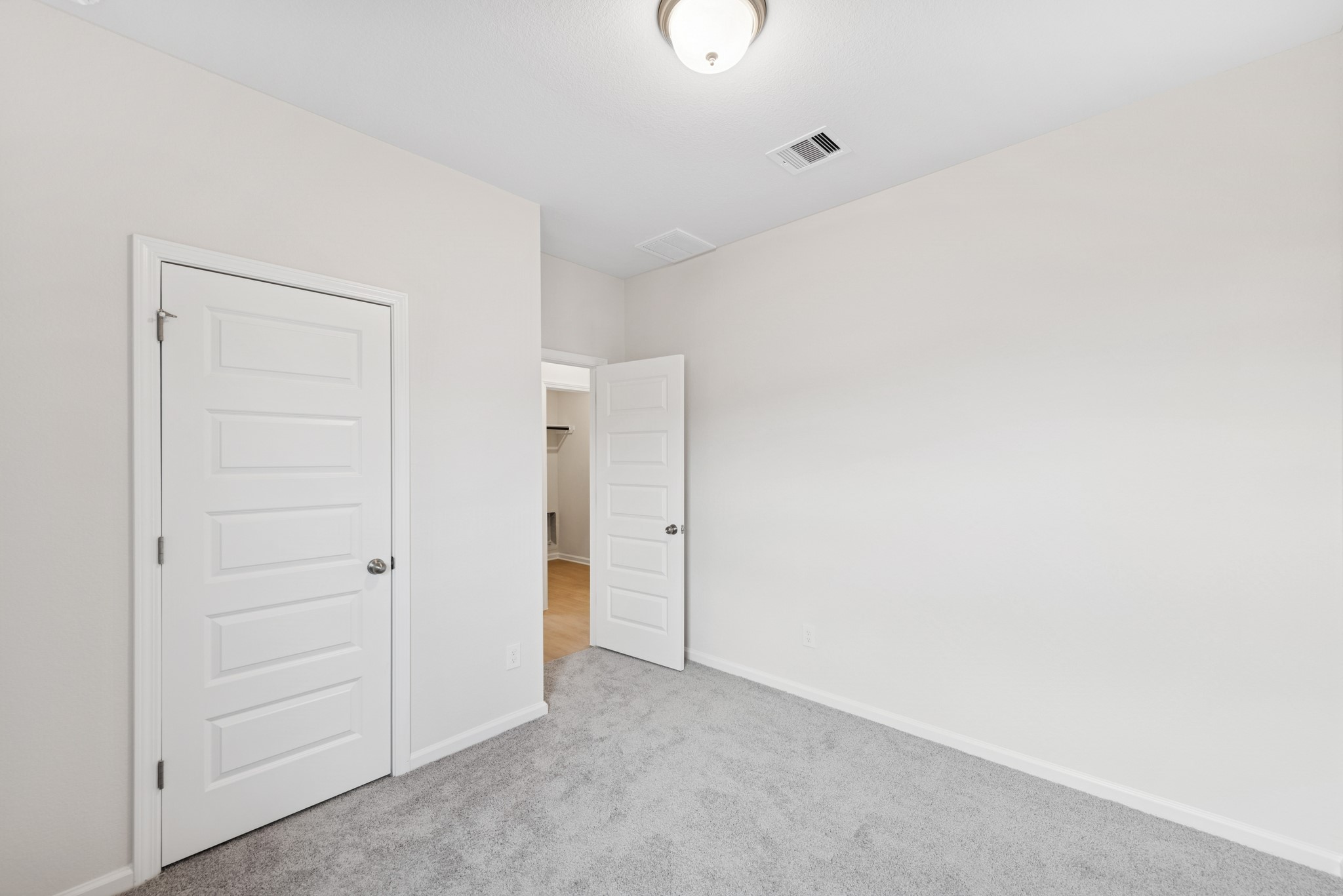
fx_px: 522
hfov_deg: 104.2
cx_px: 672
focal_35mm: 14
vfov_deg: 81.3
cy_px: 448
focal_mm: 14
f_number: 8
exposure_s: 1/8
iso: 100
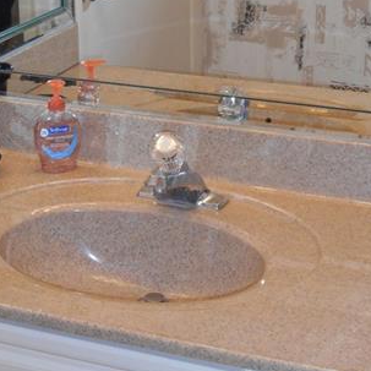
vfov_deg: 18.7
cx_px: 169
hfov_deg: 18.9
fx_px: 1116
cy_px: 66
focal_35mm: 92
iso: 200
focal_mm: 7.2
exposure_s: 1/30
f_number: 3.9
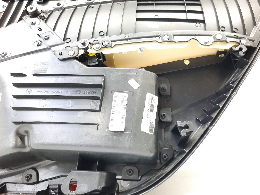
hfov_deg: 69.4
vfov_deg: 54.9
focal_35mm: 25
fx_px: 188
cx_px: 130
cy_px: 98
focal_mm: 4.6
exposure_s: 1/33
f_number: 2
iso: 320
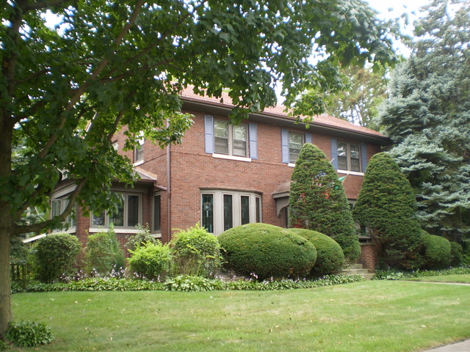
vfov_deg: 39.7
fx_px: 489
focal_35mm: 36
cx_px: 235
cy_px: 176
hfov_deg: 51.4
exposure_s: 1/100
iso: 64
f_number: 3.1
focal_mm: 6.3
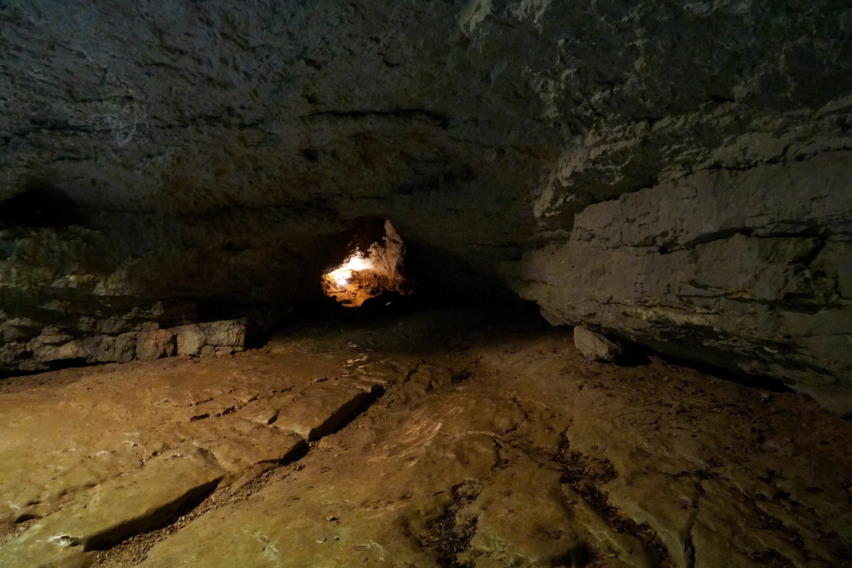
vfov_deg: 53.1
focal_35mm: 24
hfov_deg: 73.7
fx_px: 568
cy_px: 284
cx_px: 426
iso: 32000
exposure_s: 1/30
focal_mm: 24
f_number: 9
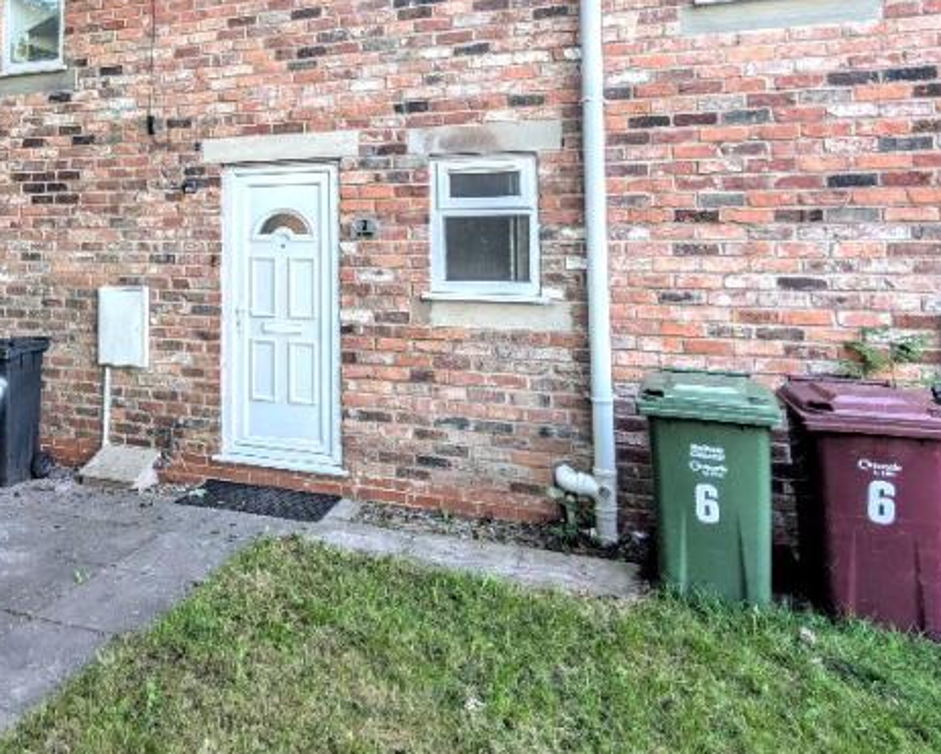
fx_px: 724
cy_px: 178
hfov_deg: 63.2
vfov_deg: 52.3
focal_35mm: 26
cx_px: 269
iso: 45
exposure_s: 1/190
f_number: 1.7
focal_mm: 2.02
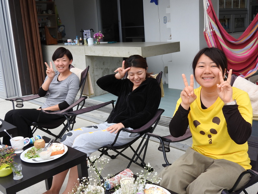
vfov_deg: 36.0
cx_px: 129
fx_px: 298
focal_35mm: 40
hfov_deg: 46.8
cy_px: 97
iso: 100
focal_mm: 7.2
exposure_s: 1/60
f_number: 3.8
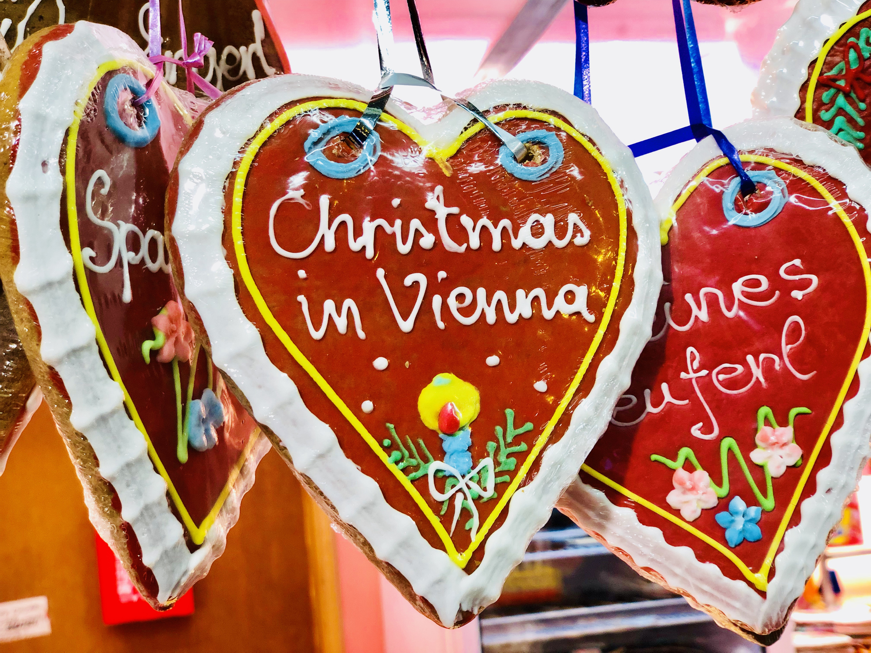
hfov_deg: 36.8
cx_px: 436
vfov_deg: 28.0
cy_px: 326
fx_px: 1308
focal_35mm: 52
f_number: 2.4
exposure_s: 1/50
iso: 80
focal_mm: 6
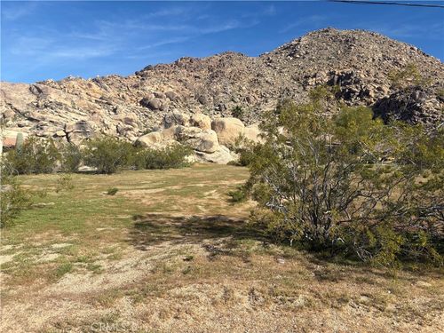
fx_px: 333
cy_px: 166
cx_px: 222
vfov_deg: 53.1
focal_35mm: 26
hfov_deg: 67.3
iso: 50
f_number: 1.6
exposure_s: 1/3279
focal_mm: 5.96
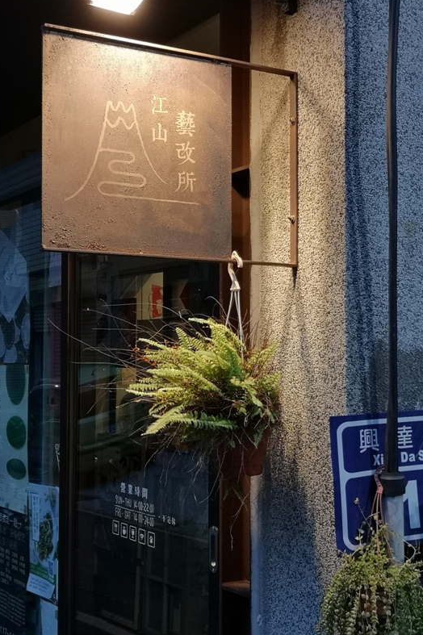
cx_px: 230
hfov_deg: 24.6
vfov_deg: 36.3
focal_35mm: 55
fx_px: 970
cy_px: 313
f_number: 1.8
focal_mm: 3.95
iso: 160
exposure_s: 1/50
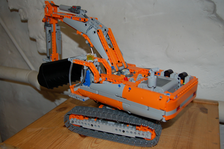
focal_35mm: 34
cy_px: 74
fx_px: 214
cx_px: 112
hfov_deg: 55.1
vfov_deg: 38.3
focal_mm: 23
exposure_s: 1/60
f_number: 3.8
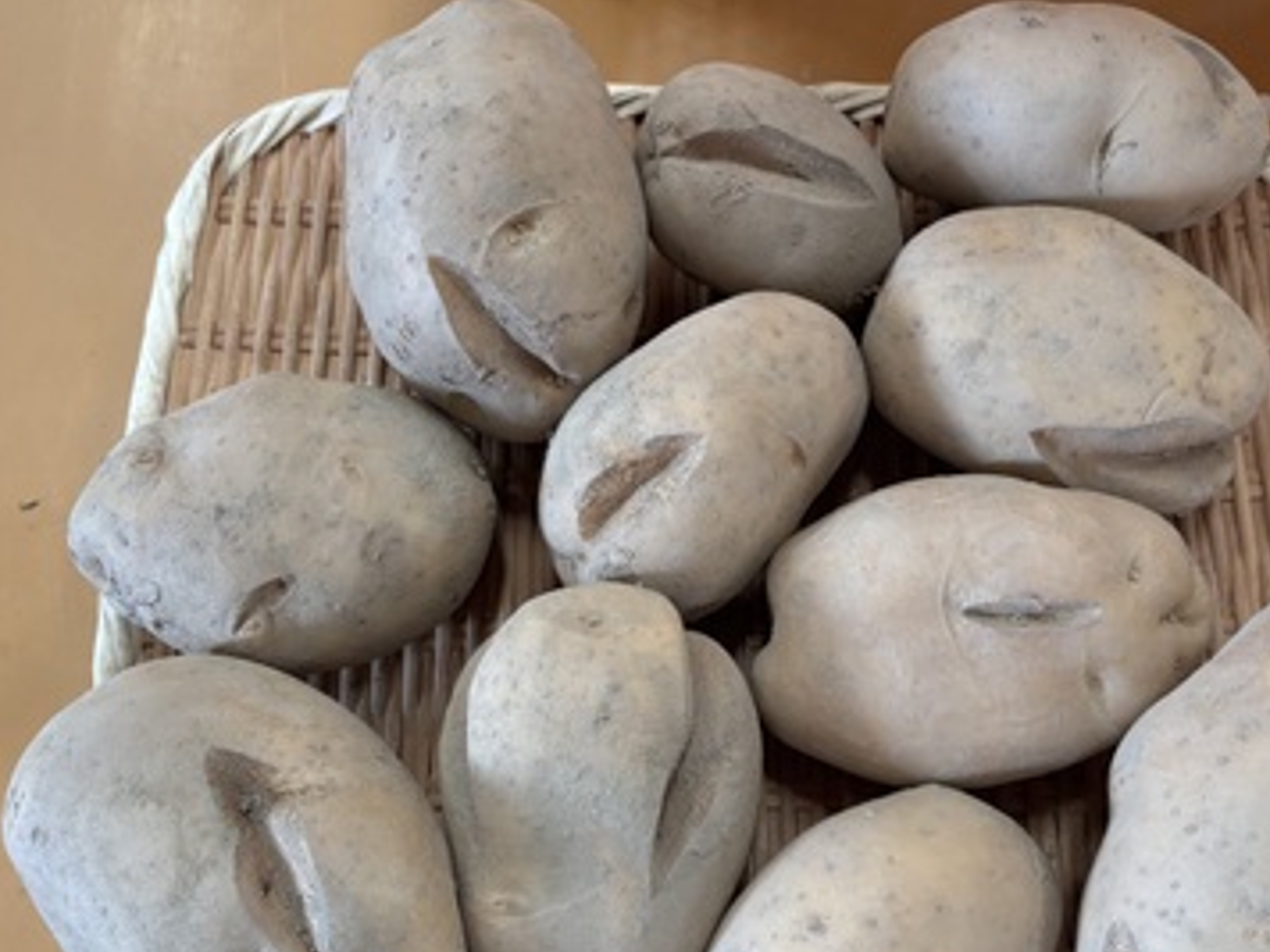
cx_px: 762
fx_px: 1284
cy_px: 556
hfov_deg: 52.3
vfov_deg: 40.6
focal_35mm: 35
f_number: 1.6
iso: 250
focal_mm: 5.96
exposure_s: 1/60
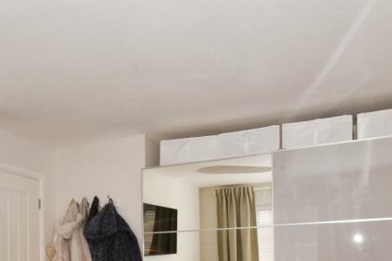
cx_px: 186
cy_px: 284
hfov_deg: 53.1
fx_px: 392
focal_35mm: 36
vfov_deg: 32.6
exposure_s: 1/60
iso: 1000
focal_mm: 10
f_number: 16
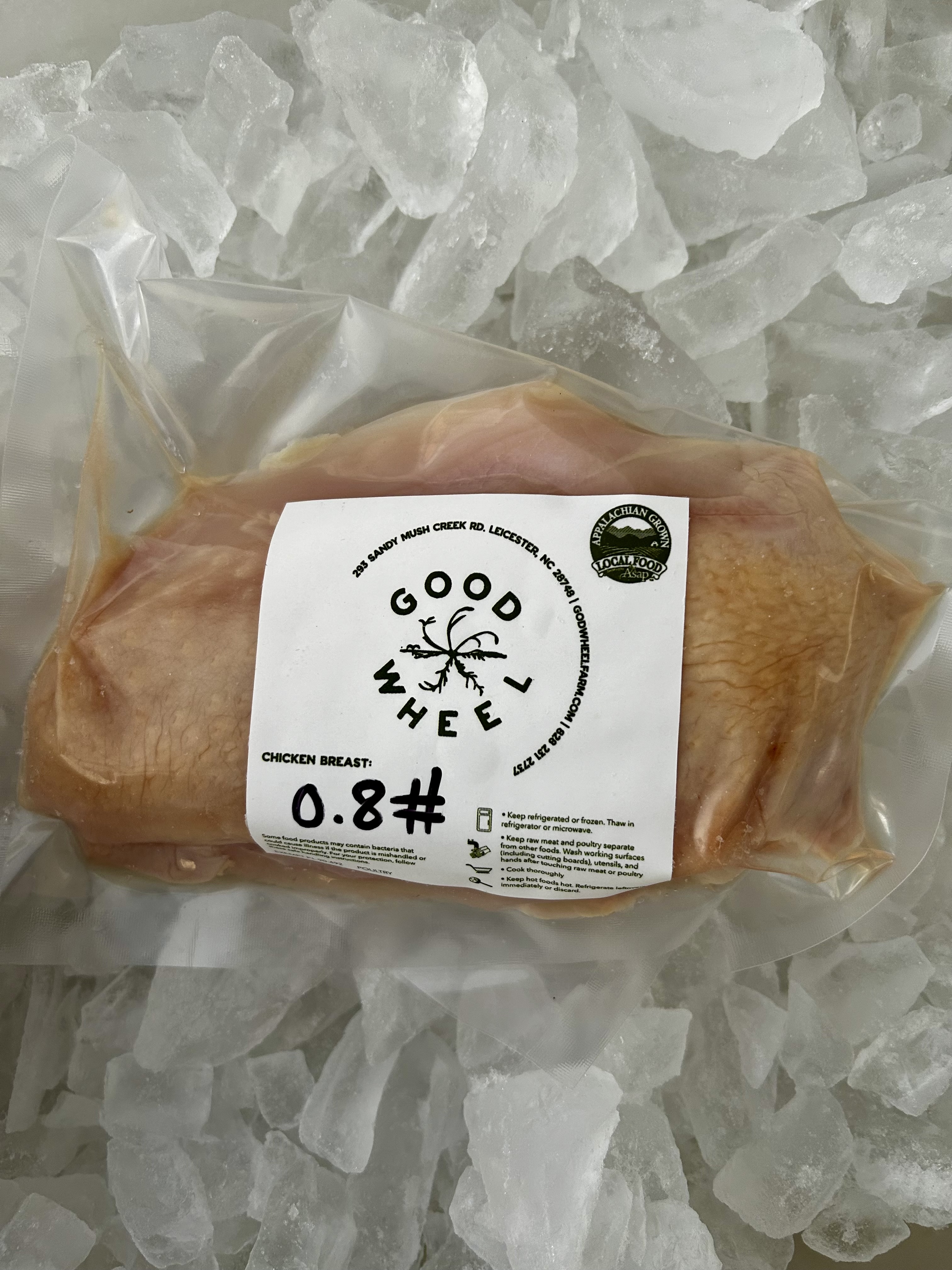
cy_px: 635
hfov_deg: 53.1
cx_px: 476
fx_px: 953
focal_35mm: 26
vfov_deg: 67.3
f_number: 1.5
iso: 125
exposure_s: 1/60
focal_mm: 5.7
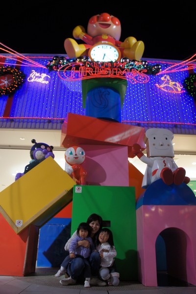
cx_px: 98
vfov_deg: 67.4
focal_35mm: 27
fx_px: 221
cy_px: 147
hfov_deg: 47.9
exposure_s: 1/30
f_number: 3.5
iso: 400
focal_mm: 18
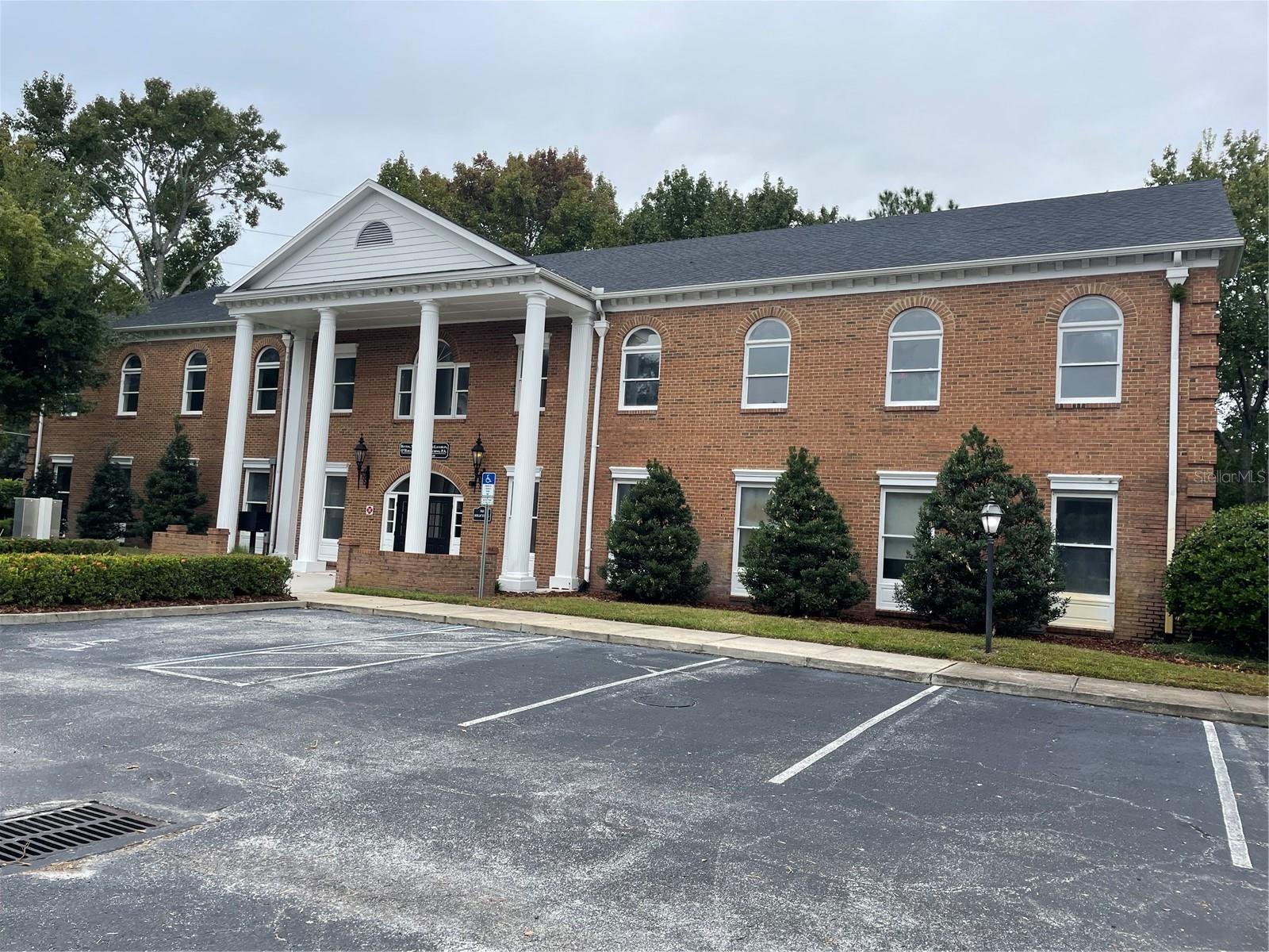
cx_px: 634
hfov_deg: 67.3
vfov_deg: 53.1
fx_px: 953
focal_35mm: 26
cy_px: 476
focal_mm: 4.2
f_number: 1.6
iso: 32
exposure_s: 1/513
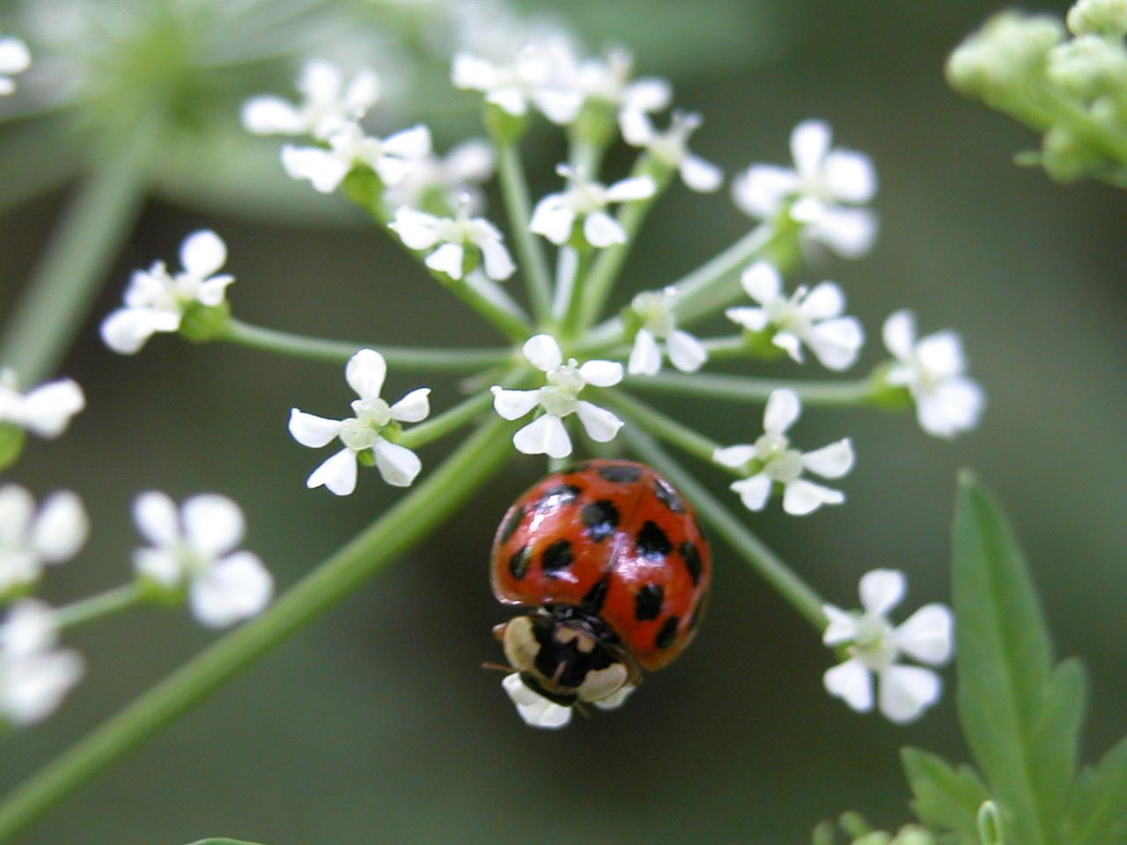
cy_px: 422
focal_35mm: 78
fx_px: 2539
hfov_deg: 25.0
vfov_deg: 18.9
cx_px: 564
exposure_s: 1/35.6
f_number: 3.4
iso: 100
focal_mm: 19.9
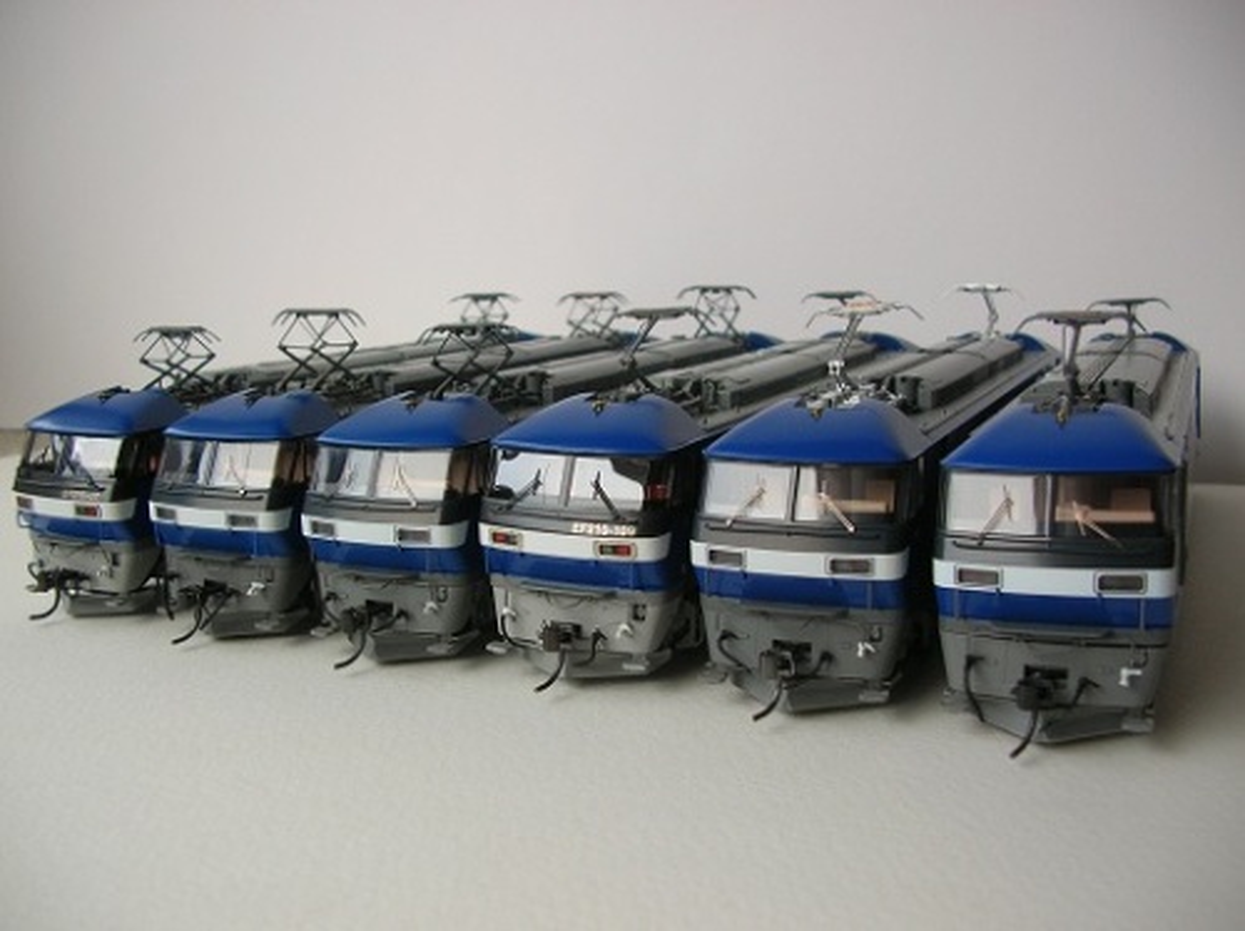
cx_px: 622
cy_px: 466
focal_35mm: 35
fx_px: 1258
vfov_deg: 40.6
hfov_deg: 52.7
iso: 50
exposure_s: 1/80.6
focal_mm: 5.8
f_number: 2.8
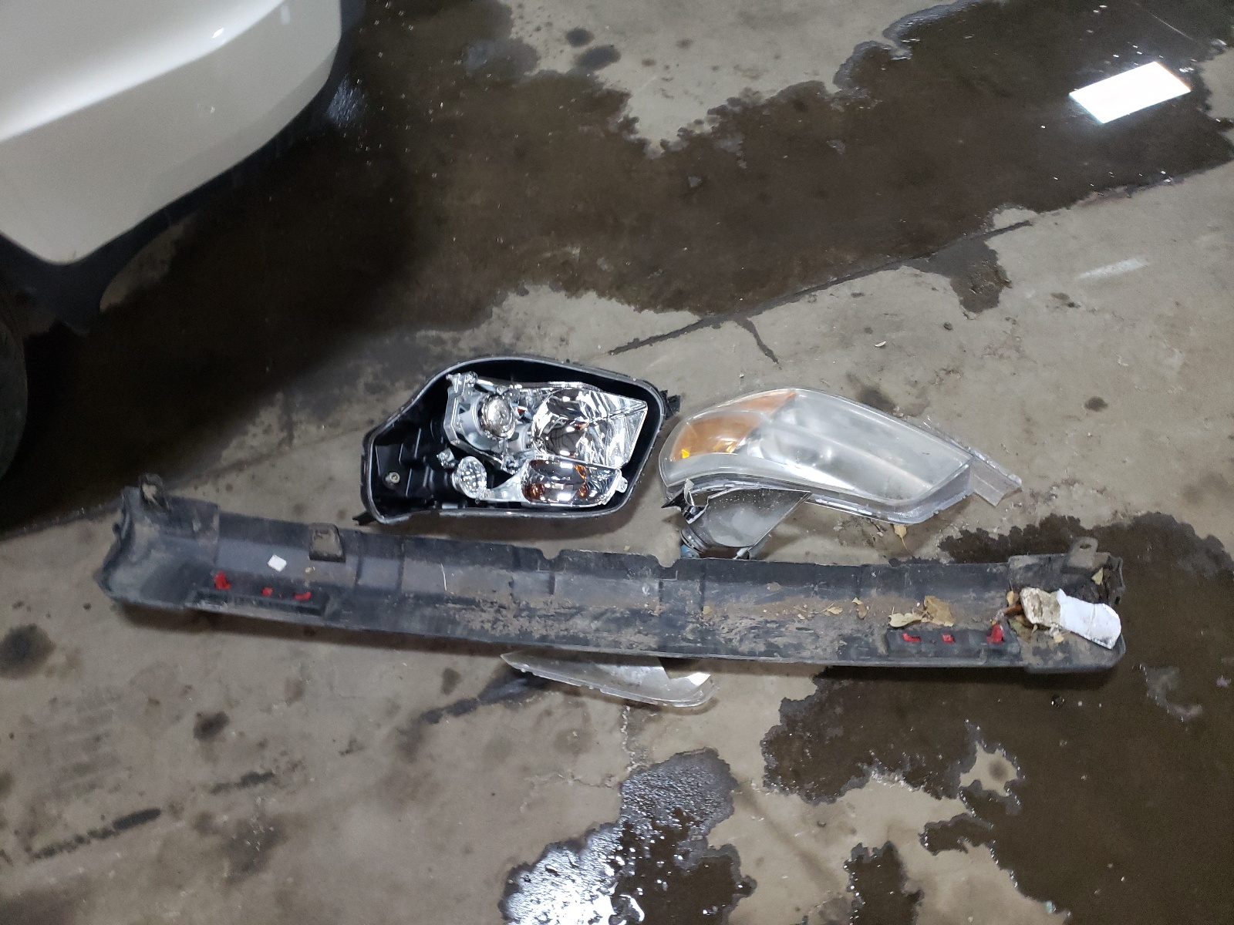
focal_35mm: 26
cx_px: 617
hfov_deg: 67.3
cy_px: 462
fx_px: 927
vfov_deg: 53.1
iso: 341
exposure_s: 1/30
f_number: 1.5
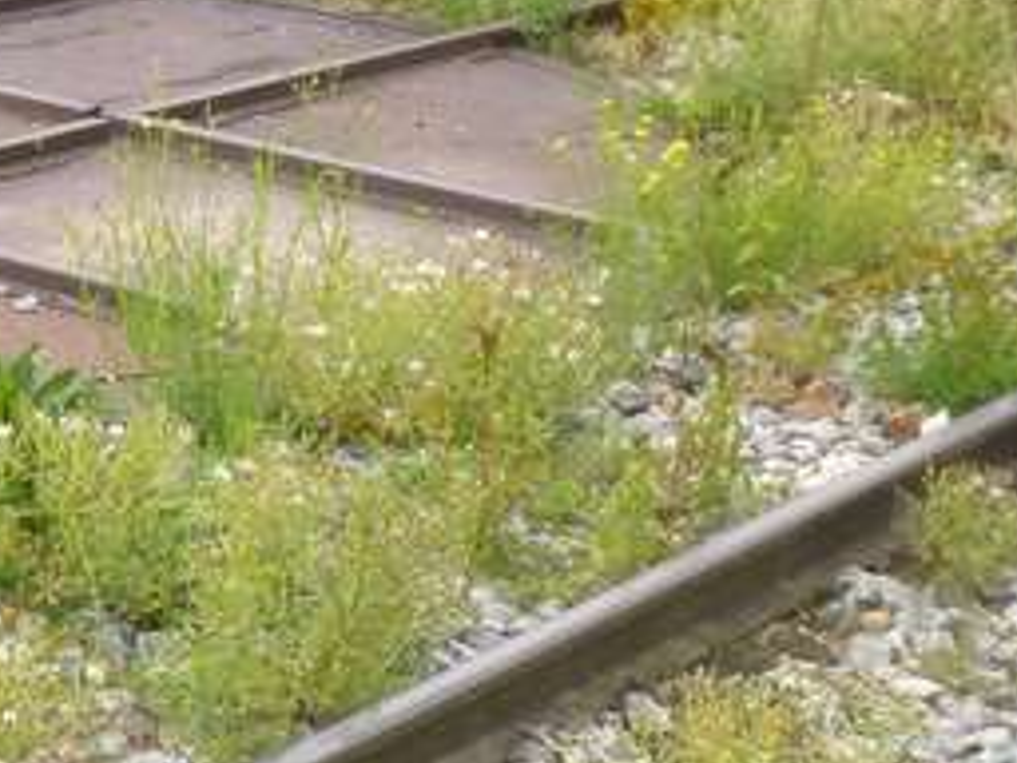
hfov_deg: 15.9
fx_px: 3437
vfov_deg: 12.6
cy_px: 99
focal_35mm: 117
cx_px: -318
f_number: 3.7
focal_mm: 6.9
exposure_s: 1/100
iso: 100
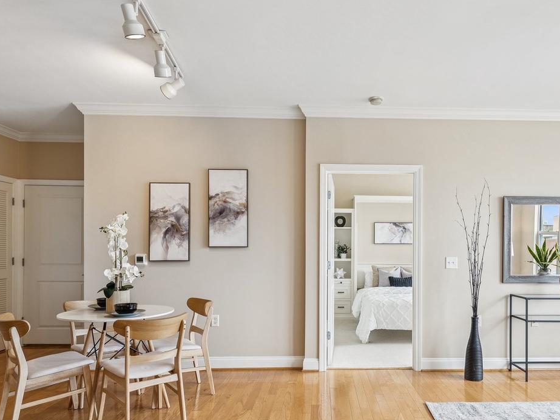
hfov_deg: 68.8
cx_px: 340
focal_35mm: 25
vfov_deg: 54.7
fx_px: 403
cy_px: 252
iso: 250
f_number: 9
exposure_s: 1/13
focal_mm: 16.6
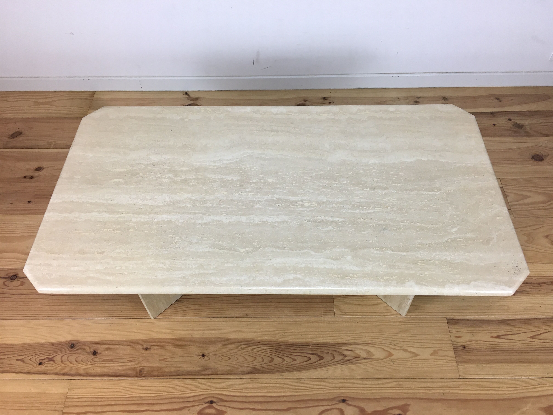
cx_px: 276
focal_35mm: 29
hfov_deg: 61.7
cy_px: 208
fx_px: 463
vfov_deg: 48.2
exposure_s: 1/33
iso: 32
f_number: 2.2
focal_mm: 4.15
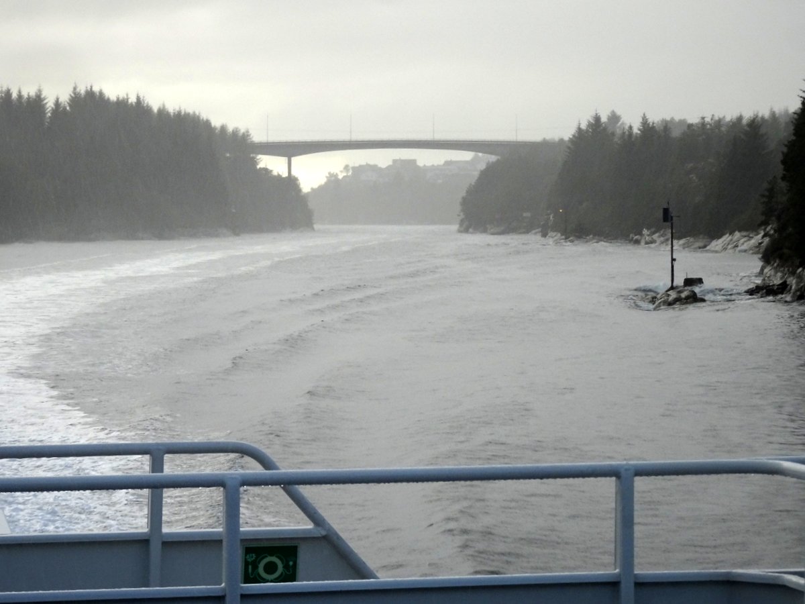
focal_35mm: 112
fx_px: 2605
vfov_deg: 13.2
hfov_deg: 17.6
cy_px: 302
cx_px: 402
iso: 125
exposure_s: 1/125
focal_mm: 19.1
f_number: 5.6
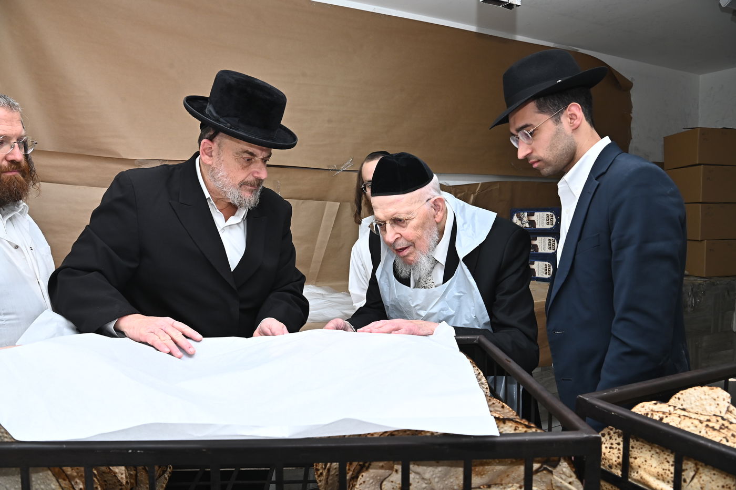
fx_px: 572
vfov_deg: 46.4
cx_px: 368
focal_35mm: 28
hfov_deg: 65.5
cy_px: 245
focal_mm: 28
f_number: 9
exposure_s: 1/200
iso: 1000
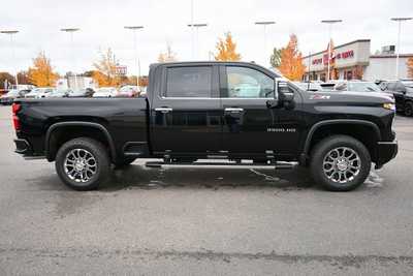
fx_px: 310
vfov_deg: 48.0
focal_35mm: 27
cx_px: 206
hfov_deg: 67.4
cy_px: 138
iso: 800
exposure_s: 1/200
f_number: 5.6
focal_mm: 18
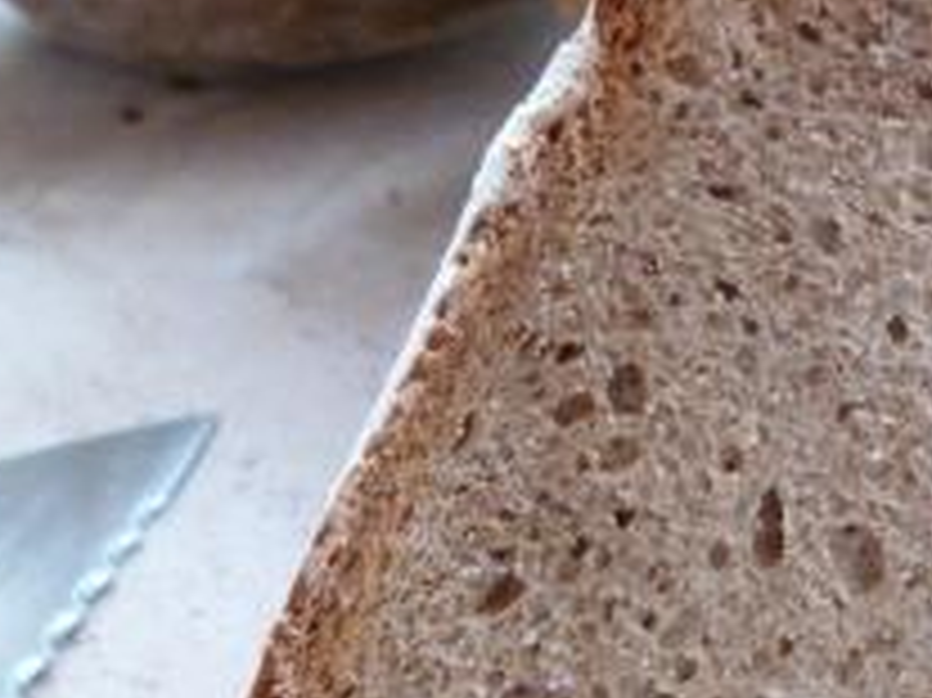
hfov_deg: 29.5
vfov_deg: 24.0
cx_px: 941
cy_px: 320
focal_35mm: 61
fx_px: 1641
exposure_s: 1/30
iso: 800
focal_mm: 5
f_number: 3.1
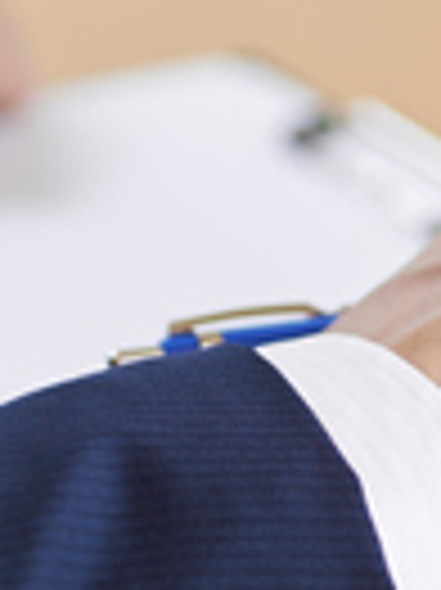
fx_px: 7707
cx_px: 670
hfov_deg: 3.3
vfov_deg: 4.4
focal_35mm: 453
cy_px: 7
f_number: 2
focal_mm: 85
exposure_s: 1/125
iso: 100
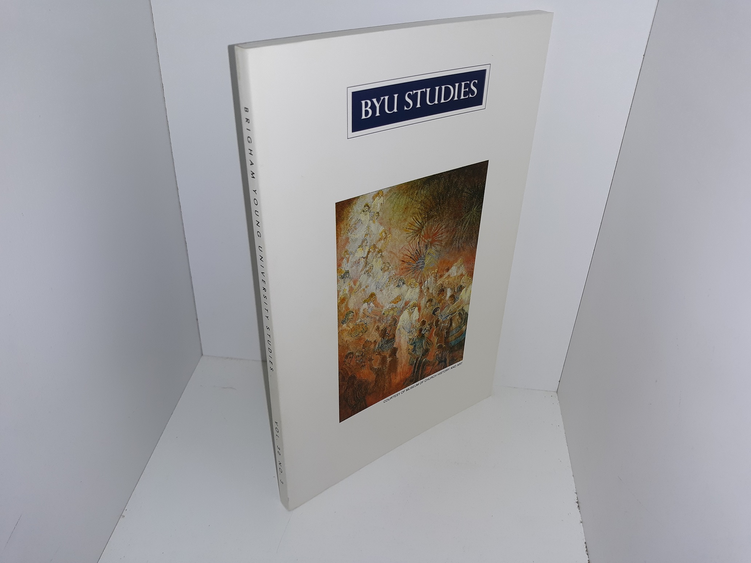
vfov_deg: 49.7
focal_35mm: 28
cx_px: 376
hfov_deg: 63.4
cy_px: 282
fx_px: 607
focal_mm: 3.7
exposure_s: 1/210
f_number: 1.7
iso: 40
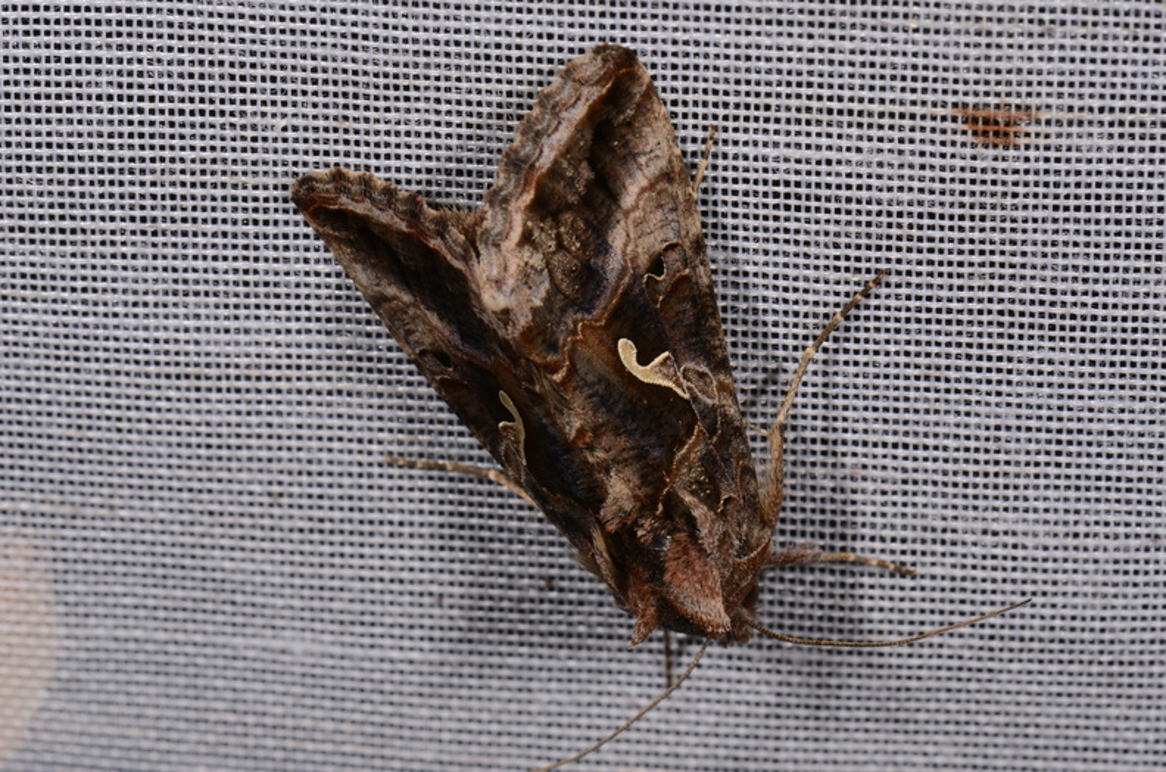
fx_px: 4120
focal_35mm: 128
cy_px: 386
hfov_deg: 16.1
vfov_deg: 10.7
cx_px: 583
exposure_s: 1/60
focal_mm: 85
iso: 100
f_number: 25
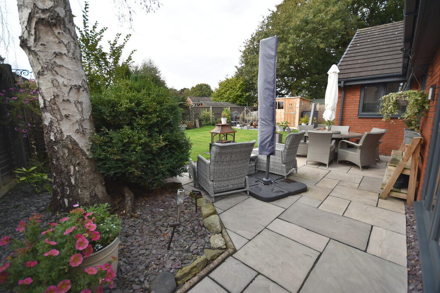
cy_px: 146
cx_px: 220
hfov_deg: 100.4
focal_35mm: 15
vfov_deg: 77.3
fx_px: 183
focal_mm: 10
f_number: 5
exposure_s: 1/200
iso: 100
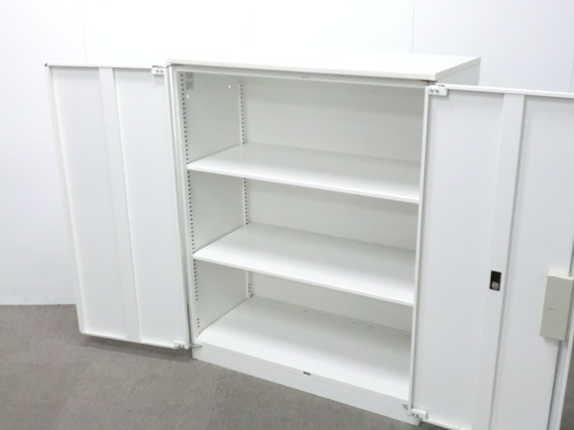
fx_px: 696
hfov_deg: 44.8
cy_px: 220
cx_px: 312
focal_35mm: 42
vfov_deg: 34.3
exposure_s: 1/60
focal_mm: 6.9
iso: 800
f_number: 3.9
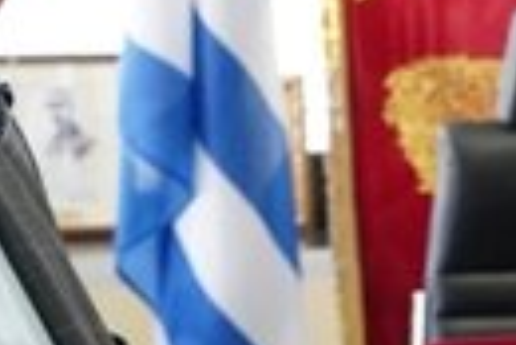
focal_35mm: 240
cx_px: 691
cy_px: 242
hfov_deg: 8.4
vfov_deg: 5.7
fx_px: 3444
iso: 6400
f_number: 7.1
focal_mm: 39
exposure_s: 1/125
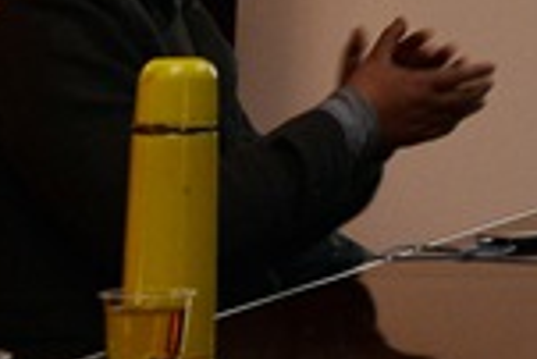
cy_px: -581
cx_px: 1280
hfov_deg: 8.0
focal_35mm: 237
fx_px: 3539
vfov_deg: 5.6
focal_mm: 35
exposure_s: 1/40
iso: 800
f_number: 5.6
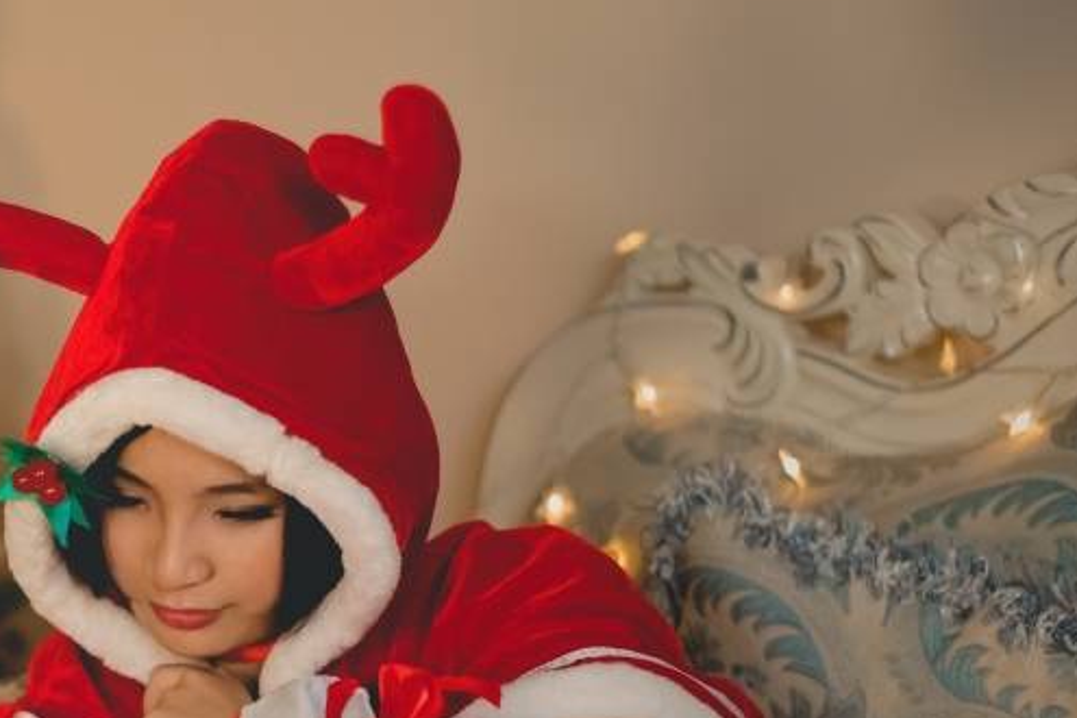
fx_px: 2722
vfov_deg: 14.9
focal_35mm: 91
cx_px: 226
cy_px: 618
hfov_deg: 22.1
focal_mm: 50
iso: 500
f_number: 2.2
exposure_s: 1/60
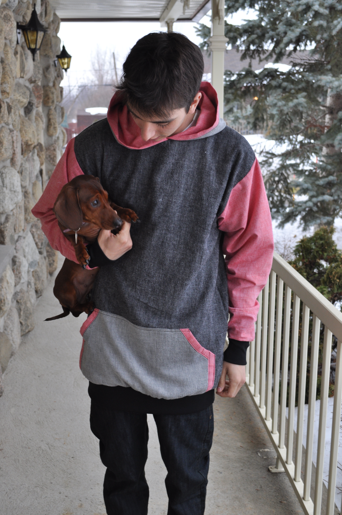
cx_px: 171
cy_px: 258
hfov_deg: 31.8
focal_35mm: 42
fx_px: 600
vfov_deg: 46.4
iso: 400
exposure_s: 1/60
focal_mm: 28
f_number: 6.3
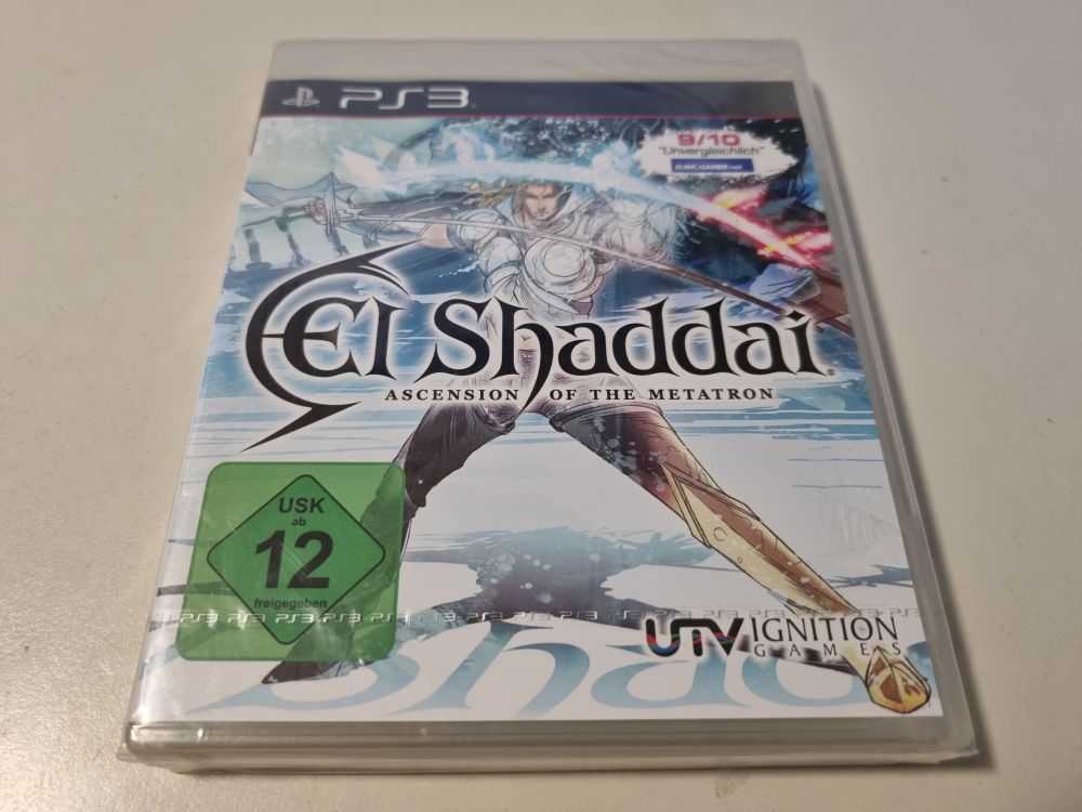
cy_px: 406
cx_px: 541
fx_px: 813
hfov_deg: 67.3
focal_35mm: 26
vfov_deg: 53.1
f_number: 1.8
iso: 200
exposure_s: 1/50
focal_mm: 5.4
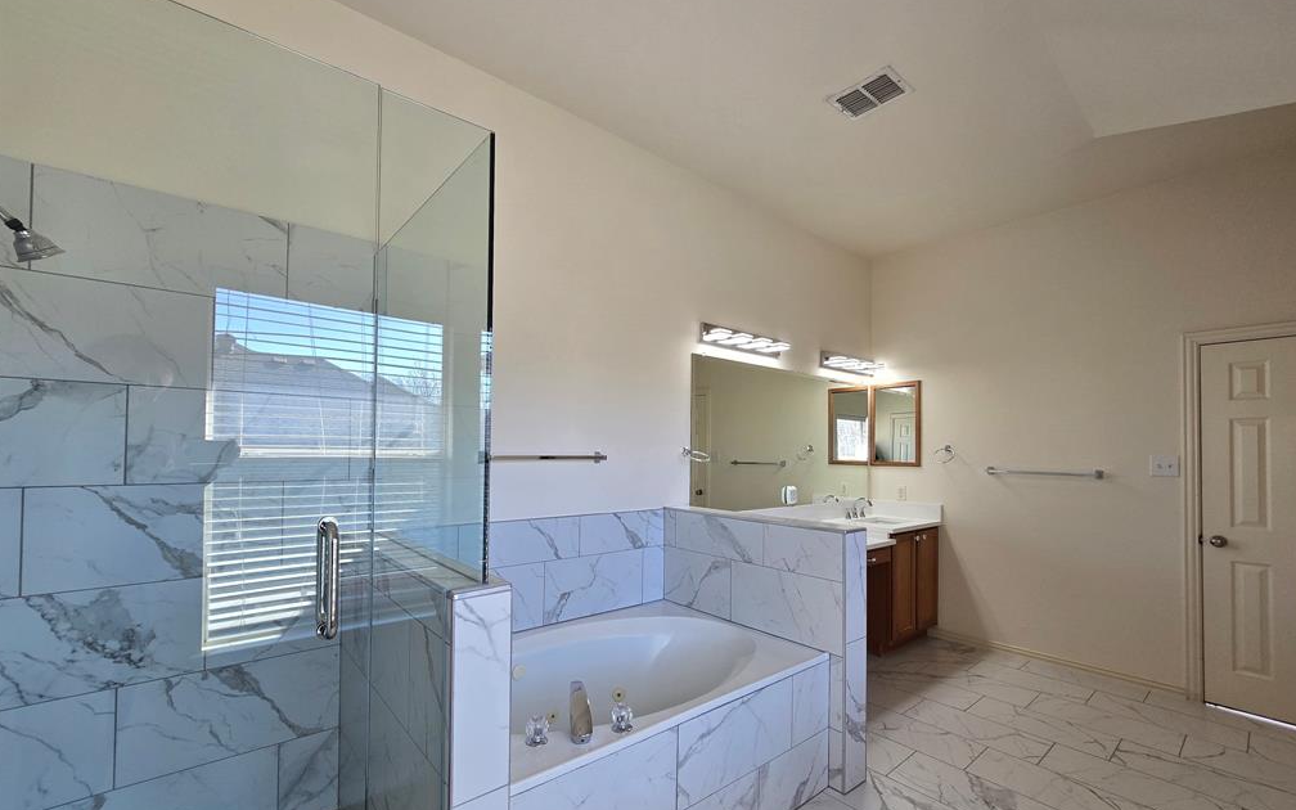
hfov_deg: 105.3
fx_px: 494
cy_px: 435
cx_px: 649
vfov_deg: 78.5
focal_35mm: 14
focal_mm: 2.2
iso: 64
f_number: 2.2
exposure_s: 1/120
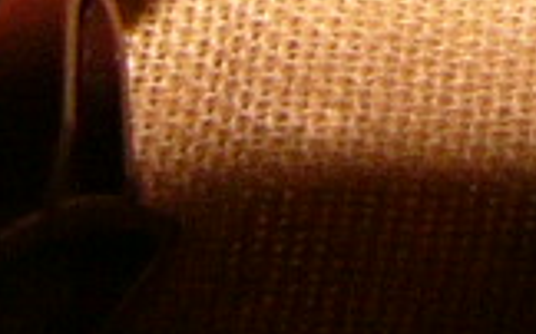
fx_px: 5751
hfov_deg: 5.3
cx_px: 493
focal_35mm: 394
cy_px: -850
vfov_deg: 3.2
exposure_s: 1/100
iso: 100
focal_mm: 7.8
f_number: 2.8
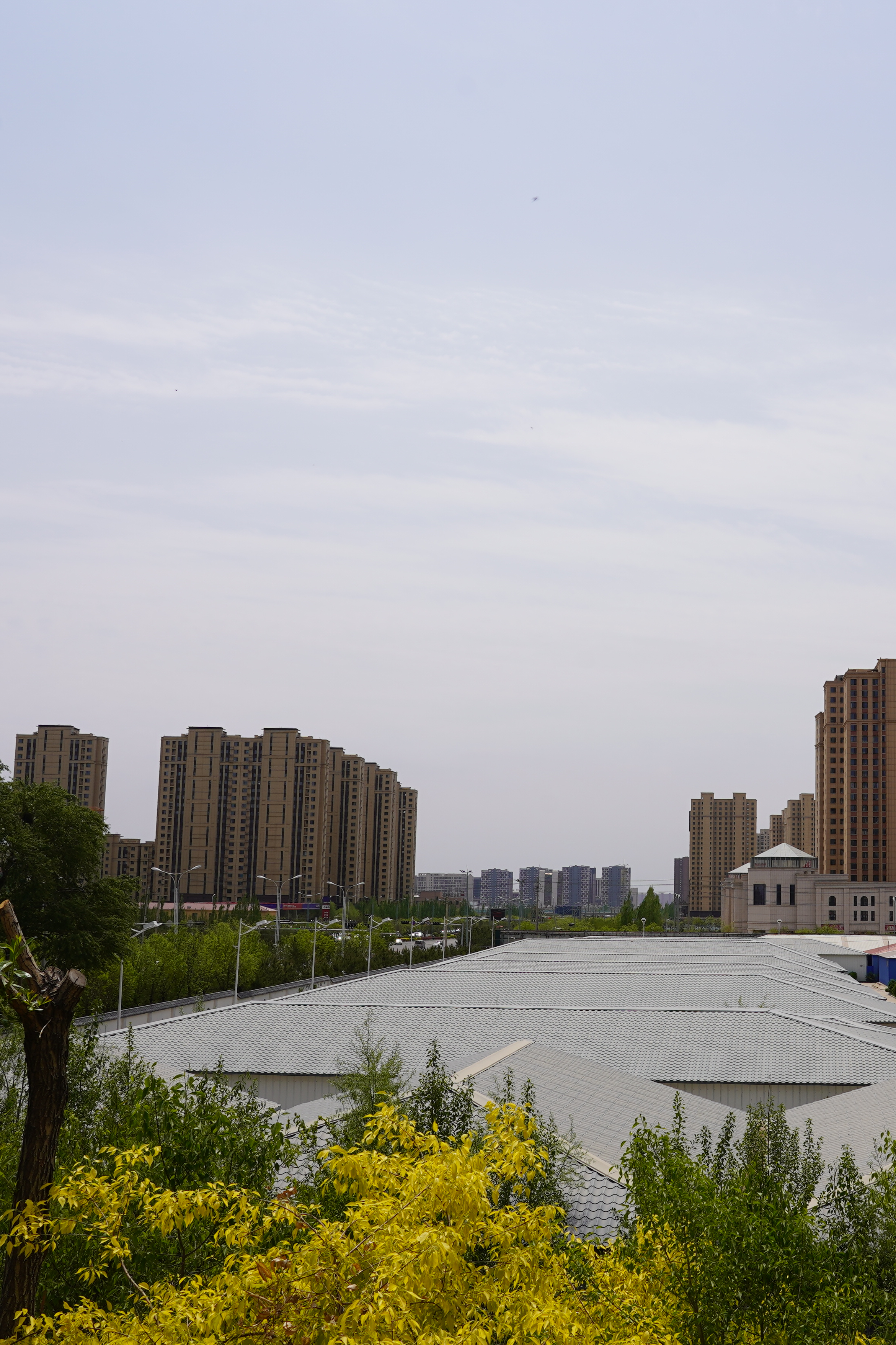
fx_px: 1531
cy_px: 690
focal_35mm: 41
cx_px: 716
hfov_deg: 31.8
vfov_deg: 47.4
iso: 100
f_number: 10
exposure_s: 1/400
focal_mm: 24
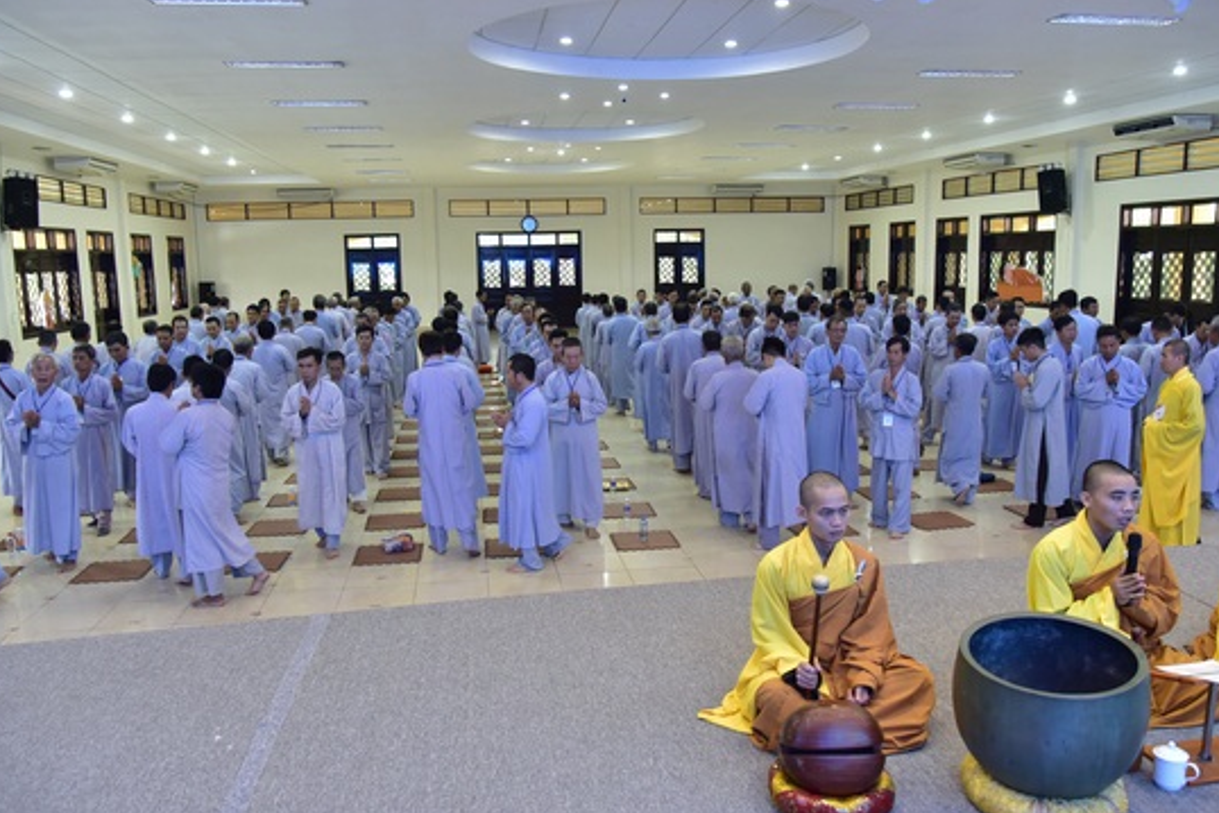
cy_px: 417
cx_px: 632
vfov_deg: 45.0
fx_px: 982
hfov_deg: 63.6
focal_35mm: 29
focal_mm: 24
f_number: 4
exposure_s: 1/60
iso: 1000
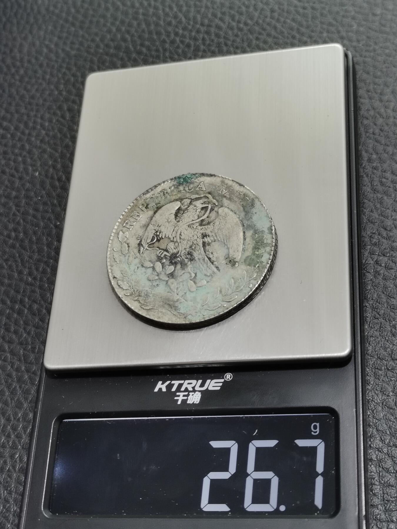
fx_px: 856
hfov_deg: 26.1
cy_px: 264
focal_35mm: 56
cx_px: 198
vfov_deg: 34.3
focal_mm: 5.58
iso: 100
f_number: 1.8
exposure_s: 1/100
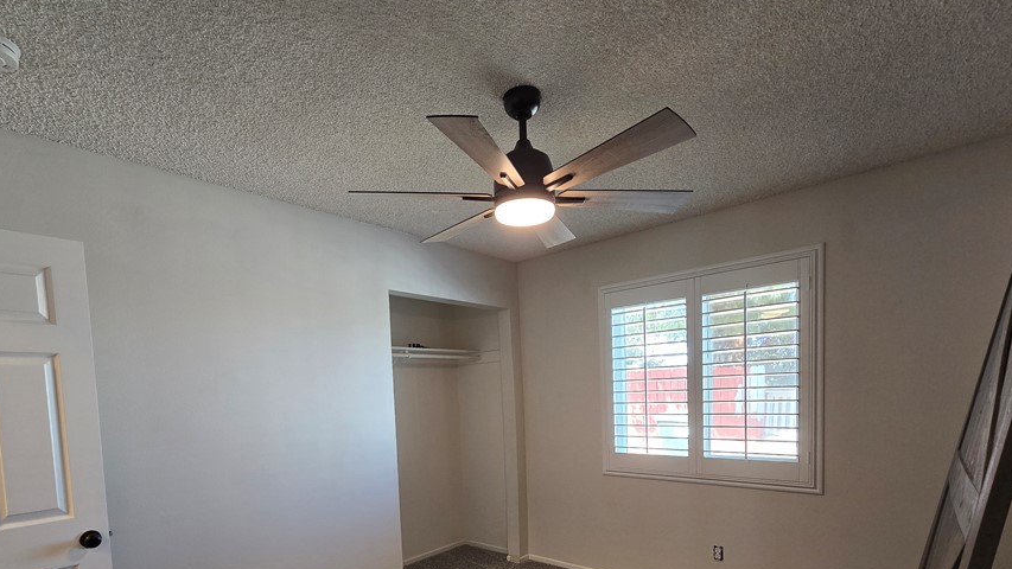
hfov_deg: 95.8
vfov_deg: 60.2
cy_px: 431
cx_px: 469
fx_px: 456
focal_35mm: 17
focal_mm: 2.2
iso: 160
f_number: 2.2
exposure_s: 1/60
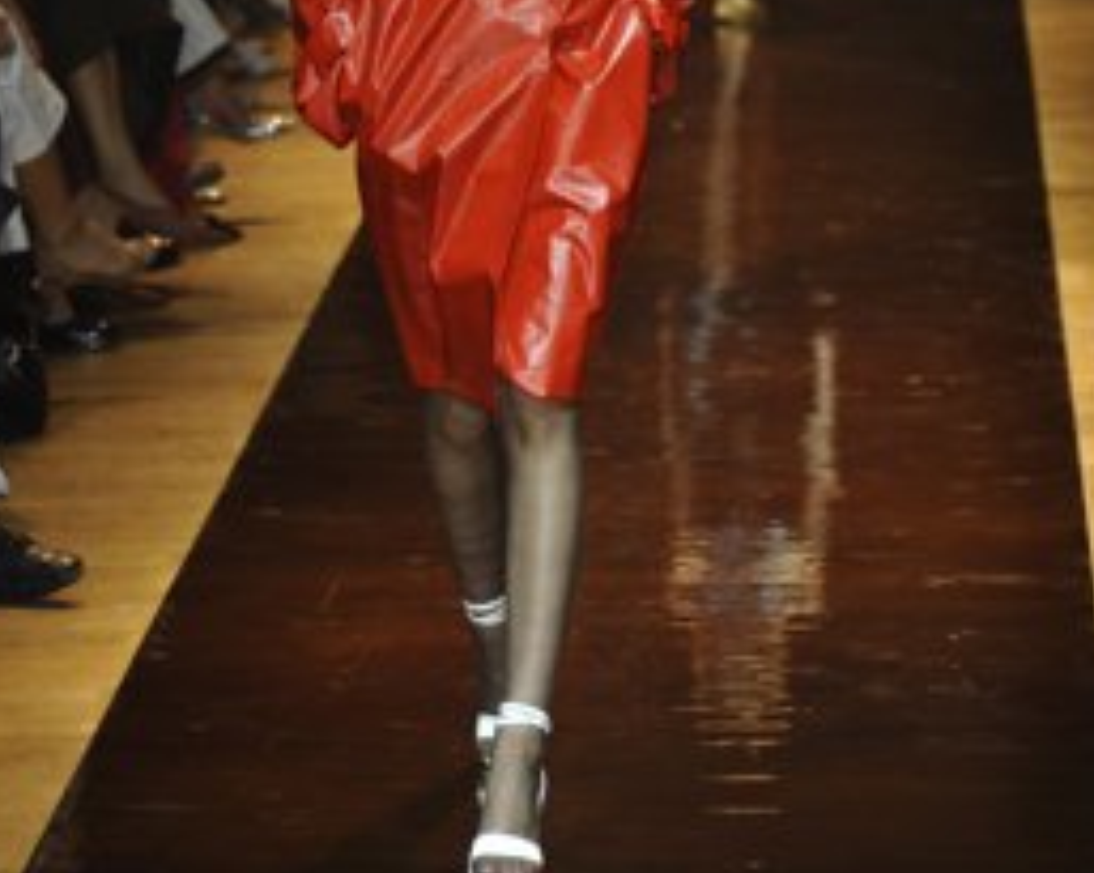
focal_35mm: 280
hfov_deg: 6.9
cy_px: 96
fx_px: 9056
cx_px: 511
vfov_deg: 5.5
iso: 2000
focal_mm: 170
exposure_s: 1/400
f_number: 5.6
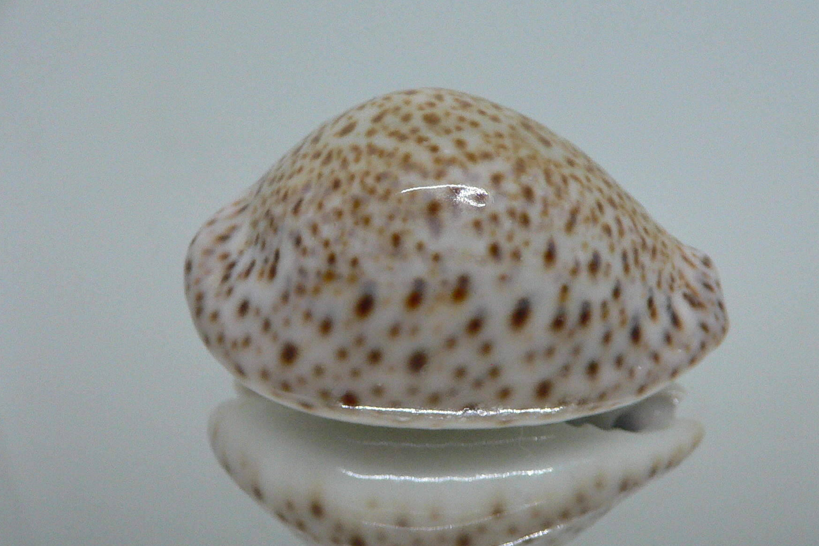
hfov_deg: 46.4
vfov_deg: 31.9
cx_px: 439
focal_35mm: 42
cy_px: 295
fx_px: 956
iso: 200
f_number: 2.8
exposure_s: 1/60
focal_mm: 4.6
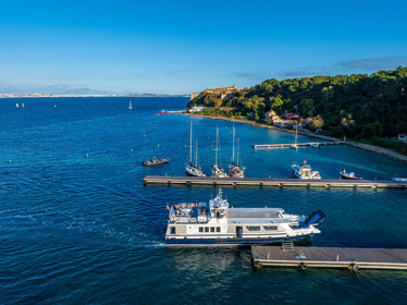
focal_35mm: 24
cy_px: 152
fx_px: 282
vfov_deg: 56.8
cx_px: 204
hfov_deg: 71.6
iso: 100
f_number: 9
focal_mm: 12.3
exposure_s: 1/160
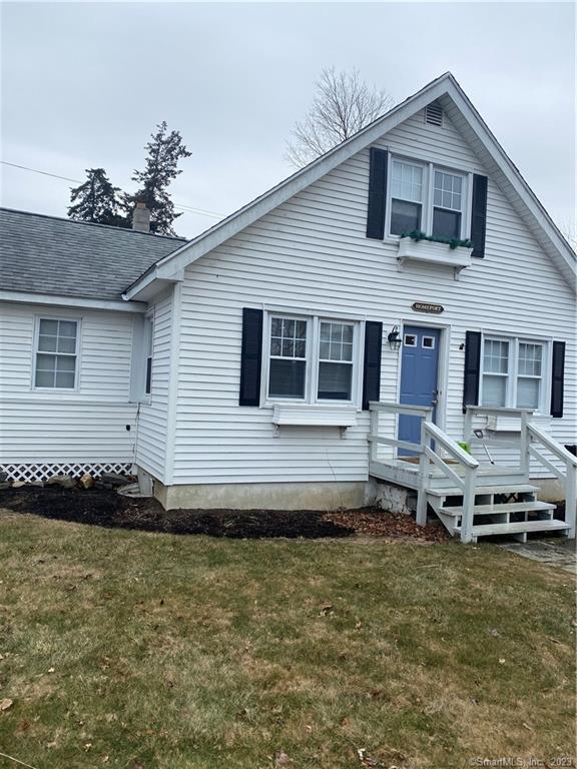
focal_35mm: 26
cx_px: 288
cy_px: 384
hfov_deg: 53.1
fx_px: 578
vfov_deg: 67.3
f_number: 1.8
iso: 32
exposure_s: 1/833
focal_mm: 4.25
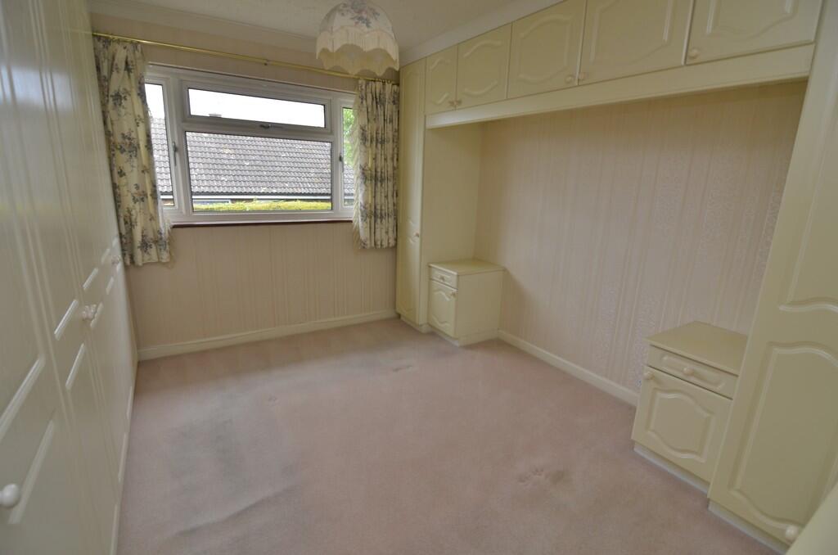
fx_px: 383
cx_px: 419
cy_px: 278
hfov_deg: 95.1
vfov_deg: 71.8
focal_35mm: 16
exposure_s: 1/80
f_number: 4.5
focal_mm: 11
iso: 200
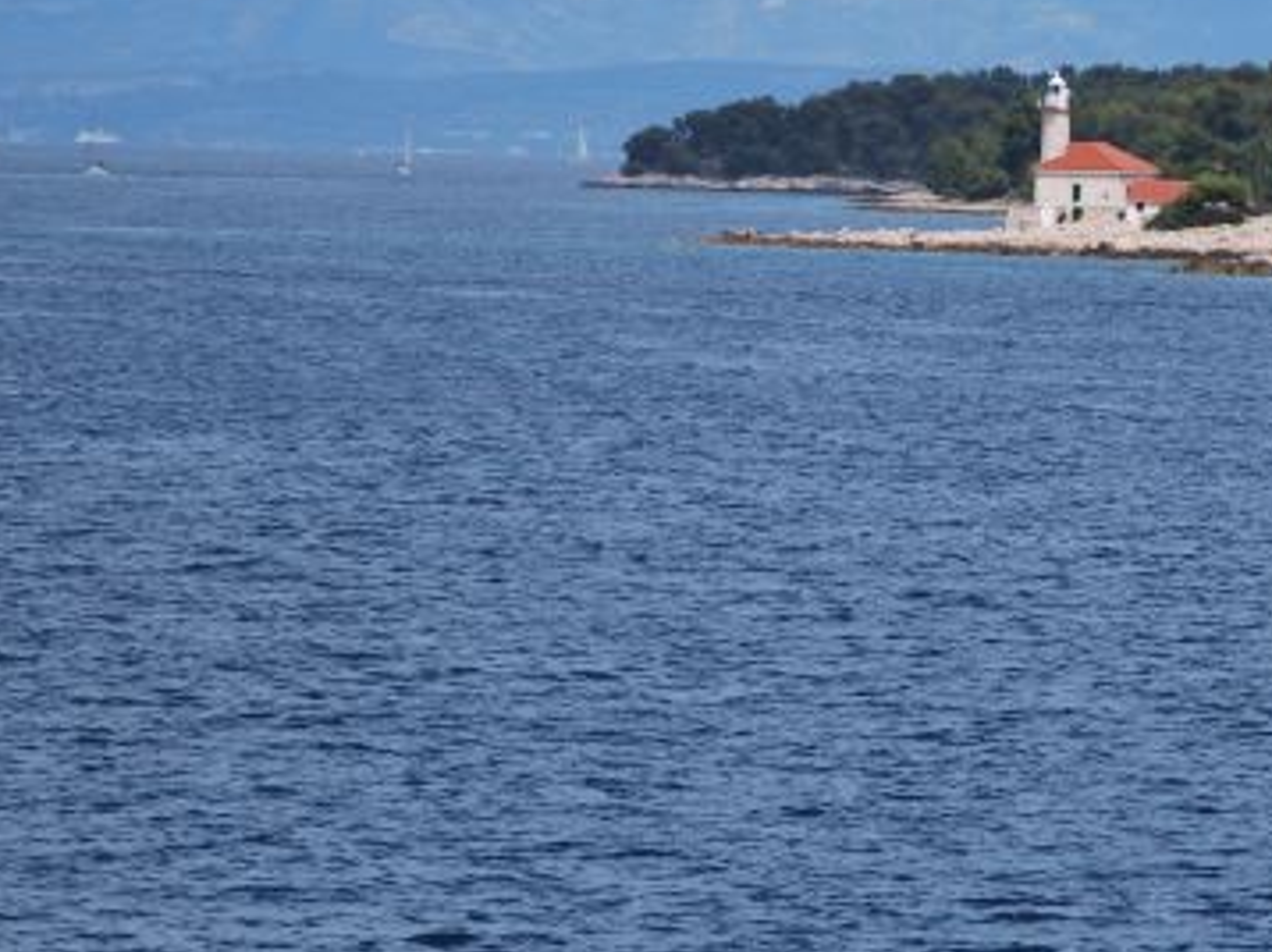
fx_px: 12451
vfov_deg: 4.4
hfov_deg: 5.8
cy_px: 270
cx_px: 1098
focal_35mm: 339
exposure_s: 1/500
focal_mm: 105
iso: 100
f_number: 5.6
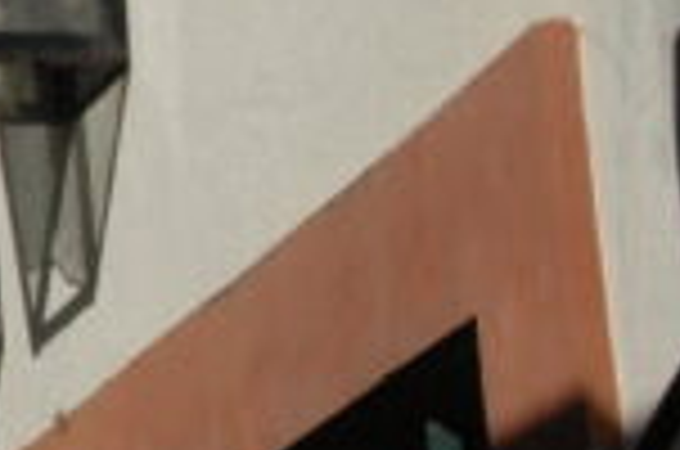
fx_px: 5043
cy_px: -97
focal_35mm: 268
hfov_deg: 7.4
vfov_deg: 5.1
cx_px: -712
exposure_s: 1/1000
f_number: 16
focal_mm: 35
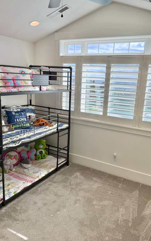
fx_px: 171
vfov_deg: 70.4
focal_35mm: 26
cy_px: 119
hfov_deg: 47.5
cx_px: 87
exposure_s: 1/1292
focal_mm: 6.76
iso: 100
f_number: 1.78
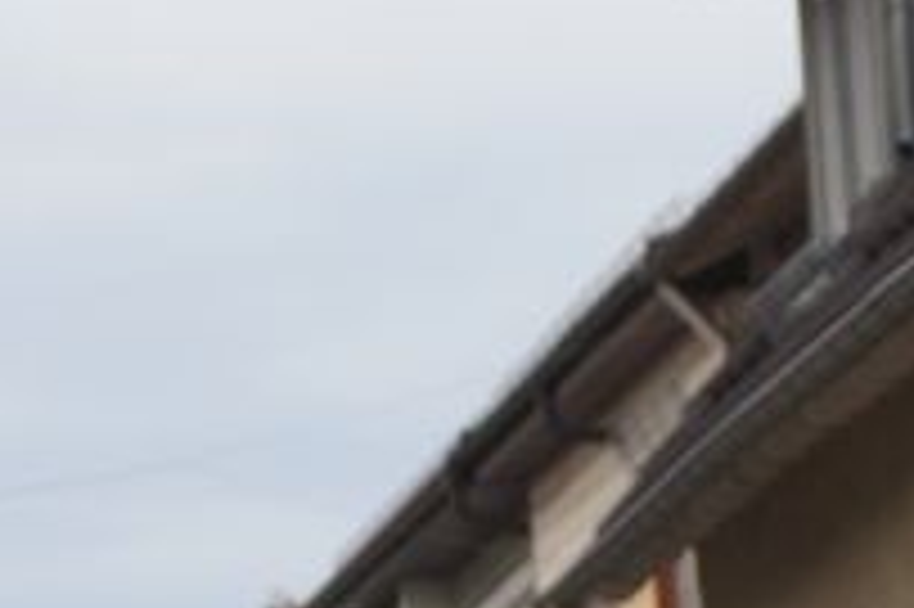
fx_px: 10566
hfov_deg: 4.9
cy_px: 1299
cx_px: 923
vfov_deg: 3.3
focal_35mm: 417
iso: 100
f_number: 5.6
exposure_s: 1/320
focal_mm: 55
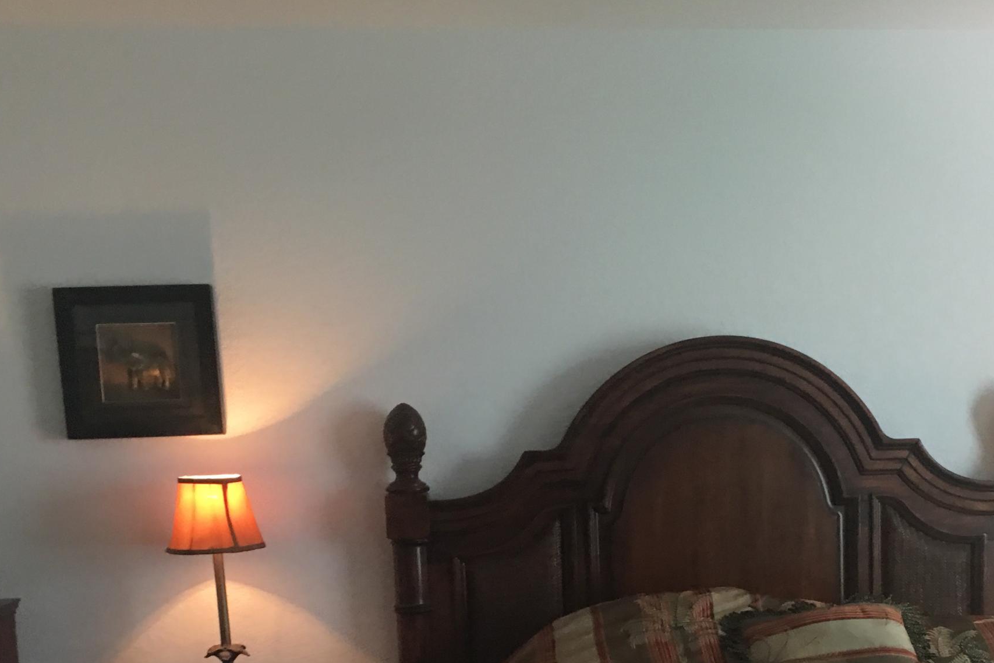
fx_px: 1463
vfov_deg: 24.4
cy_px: 651
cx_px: 727
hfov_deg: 36.8
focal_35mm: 53
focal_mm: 4.15
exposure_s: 1/15
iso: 64
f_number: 2.2
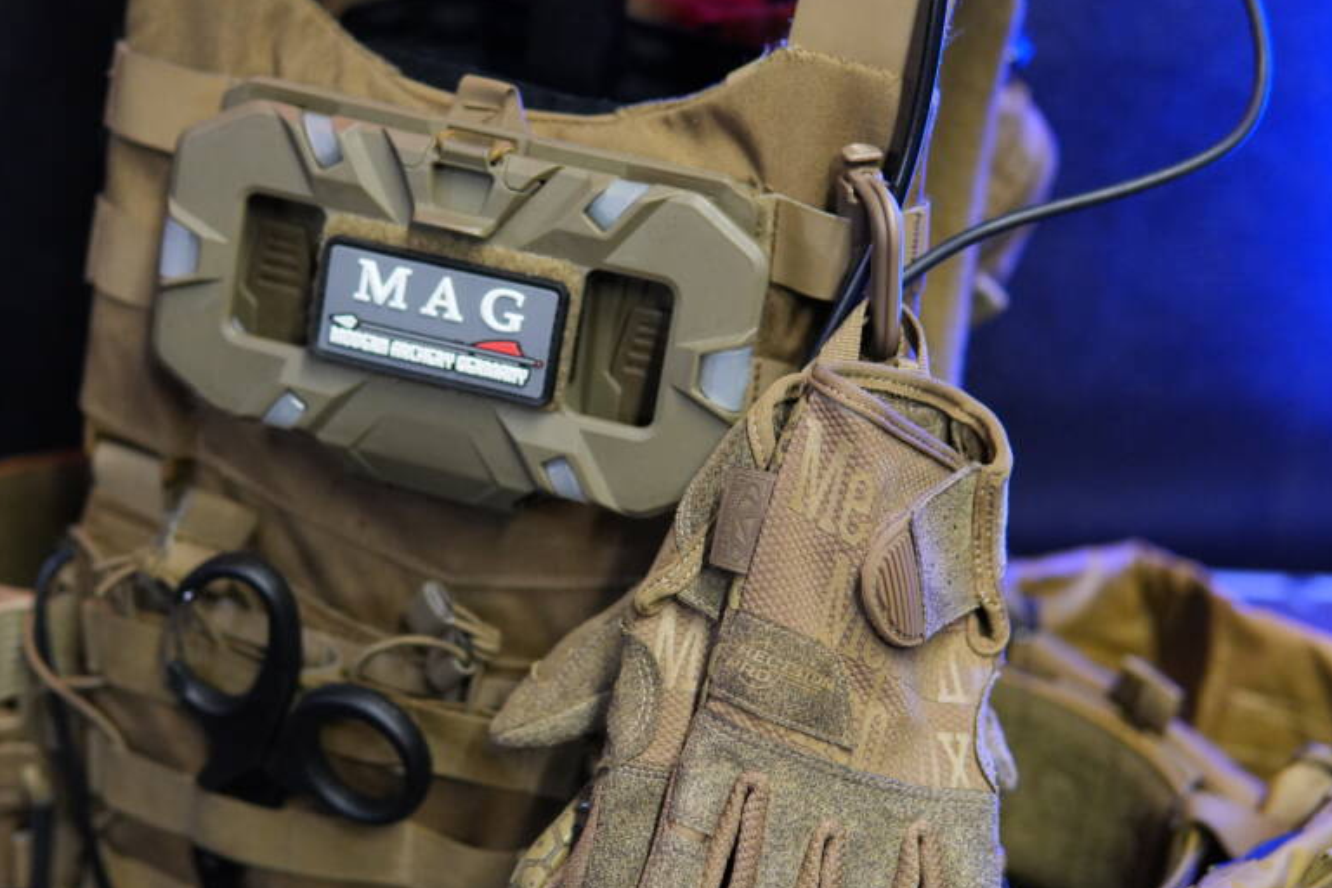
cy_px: 379
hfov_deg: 33.3
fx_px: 2220
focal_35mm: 60
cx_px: 510
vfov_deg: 22.6
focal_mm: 30
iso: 1600
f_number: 2
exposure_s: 1/160
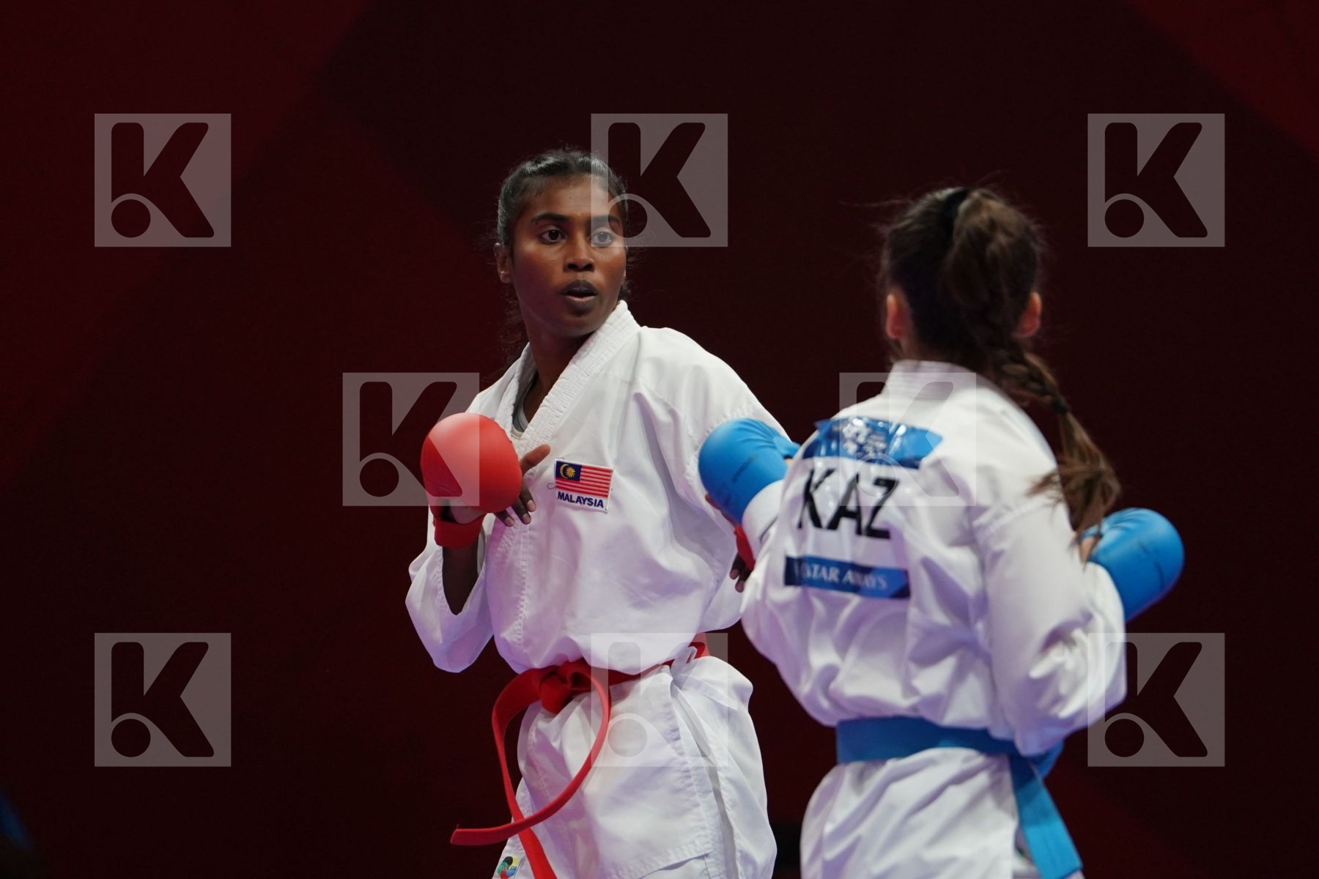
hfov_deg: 4.9
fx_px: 15387
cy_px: 440
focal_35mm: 420
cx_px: 660
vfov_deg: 3.3
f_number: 4
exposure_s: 1/1000
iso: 2000
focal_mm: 280
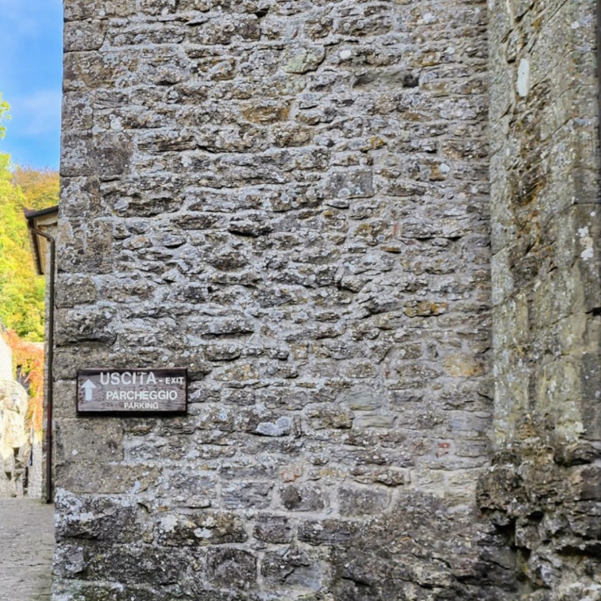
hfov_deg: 28.2
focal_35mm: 55
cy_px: 398
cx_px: -66
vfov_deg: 30.9
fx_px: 1080
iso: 25
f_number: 1.8
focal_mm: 6.4
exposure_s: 1/180
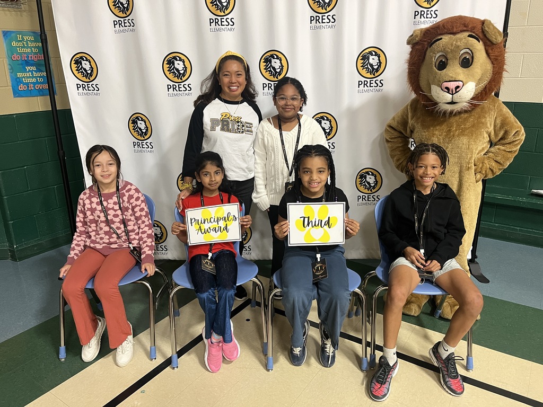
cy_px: 204
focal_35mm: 26
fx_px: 408
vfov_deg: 53.1
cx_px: 272
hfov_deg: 67.3
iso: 320
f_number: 1.6
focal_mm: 5.1
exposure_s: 1/60
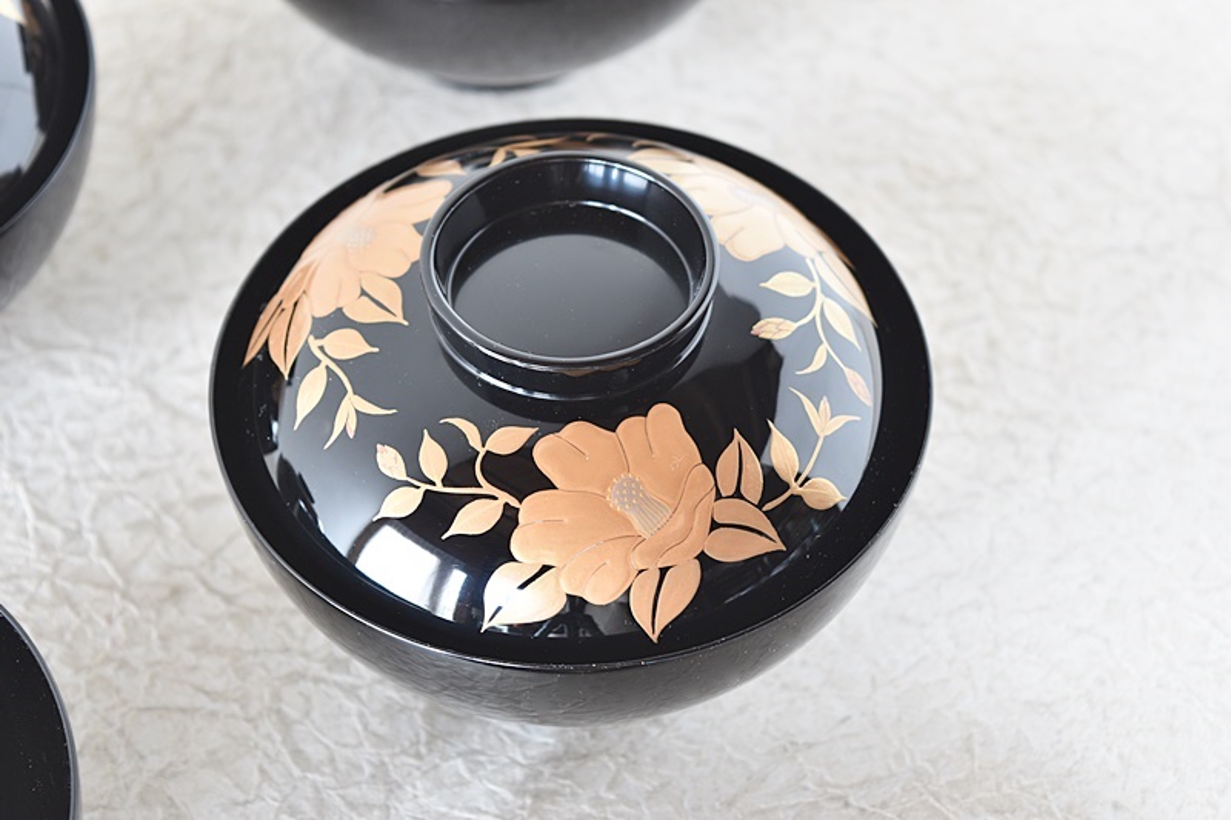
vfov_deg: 16.5
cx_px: 616
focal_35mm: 82
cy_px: 410
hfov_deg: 24.6
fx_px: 2820
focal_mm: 55
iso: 400
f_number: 5.6
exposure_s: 1/3
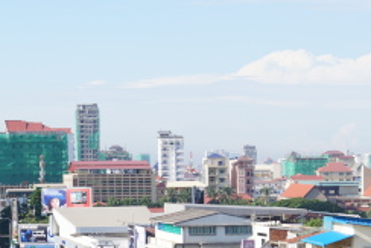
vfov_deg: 10.5
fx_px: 1333
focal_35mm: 129
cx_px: 214
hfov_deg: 15.8
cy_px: 281
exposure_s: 1/125
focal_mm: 35
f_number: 10
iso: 100
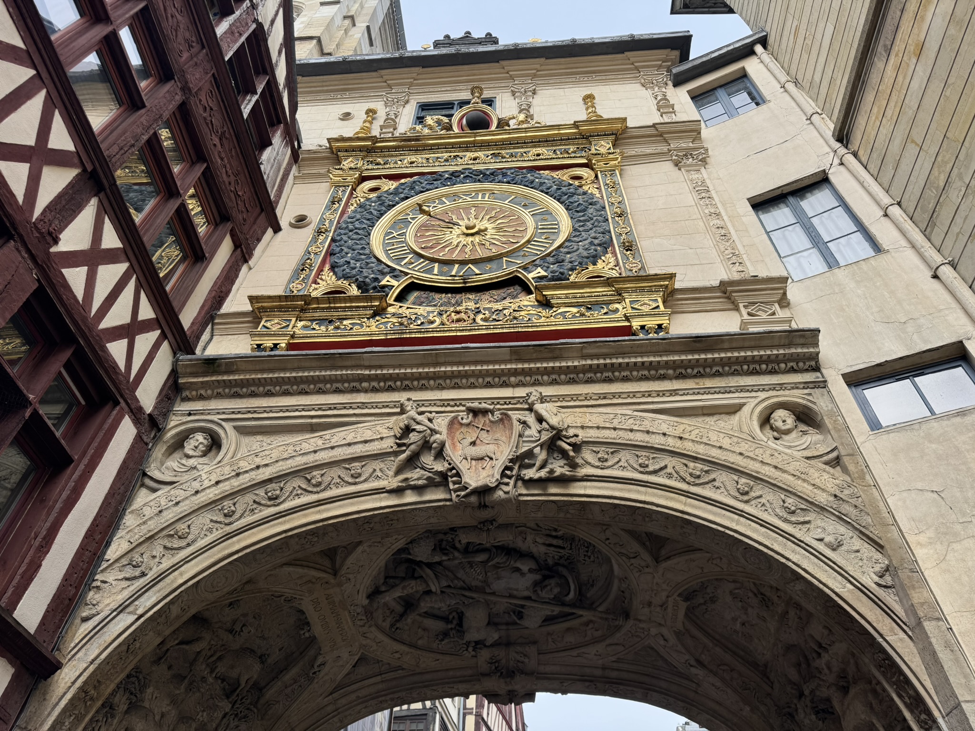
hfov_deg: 71.6
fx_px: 676
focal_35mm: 24
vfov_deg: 56.8
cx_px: 488
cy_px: 366
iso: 80
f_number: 1.78
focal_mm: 6.76
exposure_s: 1/1339
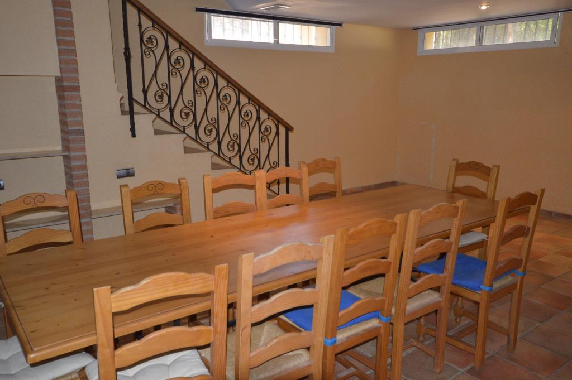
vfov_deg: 43.5
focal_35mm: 30
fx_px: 476
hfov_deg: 62.0
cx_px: 286
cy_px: 190
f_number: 5.6
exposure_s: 1/60
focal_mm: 20
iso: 800
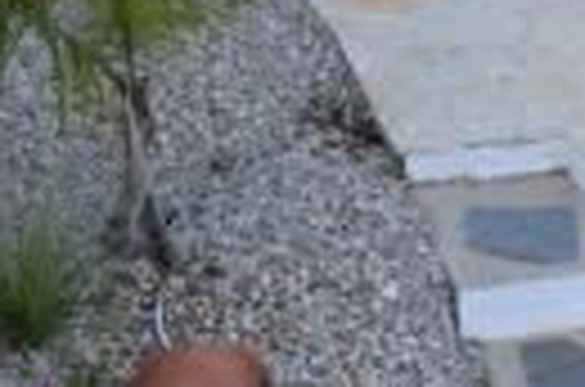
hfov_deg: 14.4
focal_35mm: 138
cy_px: -214
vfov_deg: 9.6
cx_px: 734
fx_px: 2234
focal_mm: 25
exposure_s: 1/125
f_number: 9
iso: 400
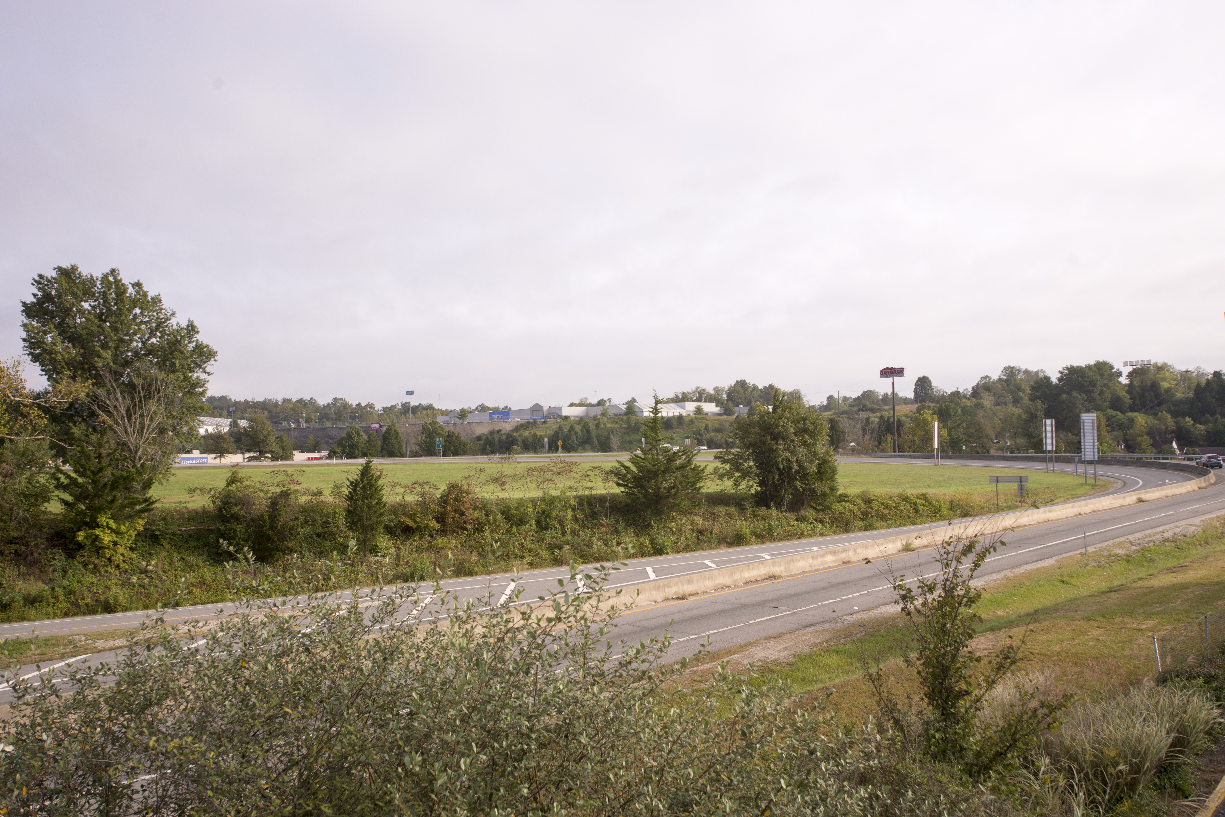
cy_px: 408
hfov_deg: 54.4
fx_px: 1191
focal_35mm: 35
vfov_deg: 37.9
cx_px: 612
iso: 125
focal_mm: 35
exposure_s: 1/200
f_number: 9
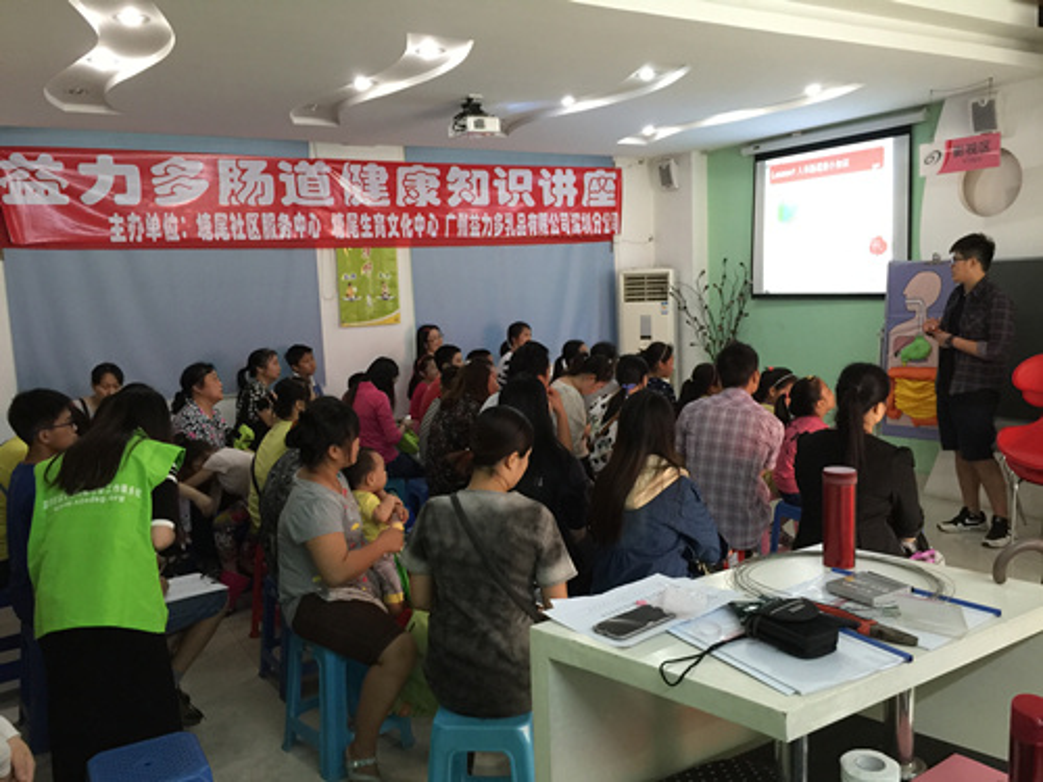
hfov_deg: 61.7
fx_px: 874
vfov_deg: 48.2
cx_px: 522
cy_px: 391
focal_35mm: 29
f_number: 2.2
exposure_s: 1/17
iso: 100
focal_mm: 4.15
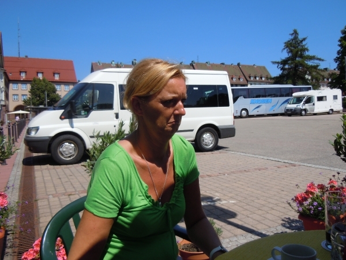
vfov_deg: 46.8
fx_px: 300
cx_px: 173
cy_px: 130
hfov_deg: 60.0
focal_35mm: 30
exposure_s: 1/320
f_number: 7
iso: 100
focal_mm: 5.4
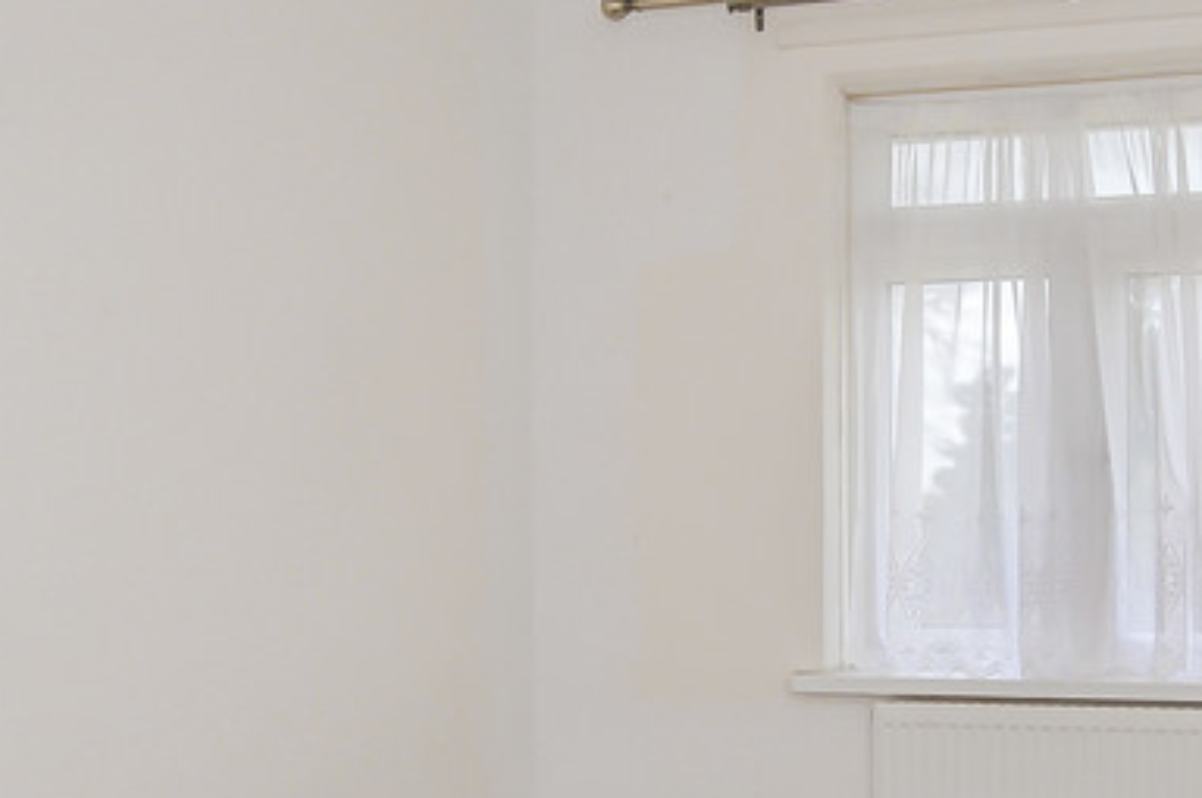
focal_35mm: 40
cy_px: 523
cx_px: 955
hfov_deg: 46.1
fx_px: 1334
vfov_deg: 33.1
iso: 400
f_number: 16
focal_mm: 10
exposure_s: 1/25
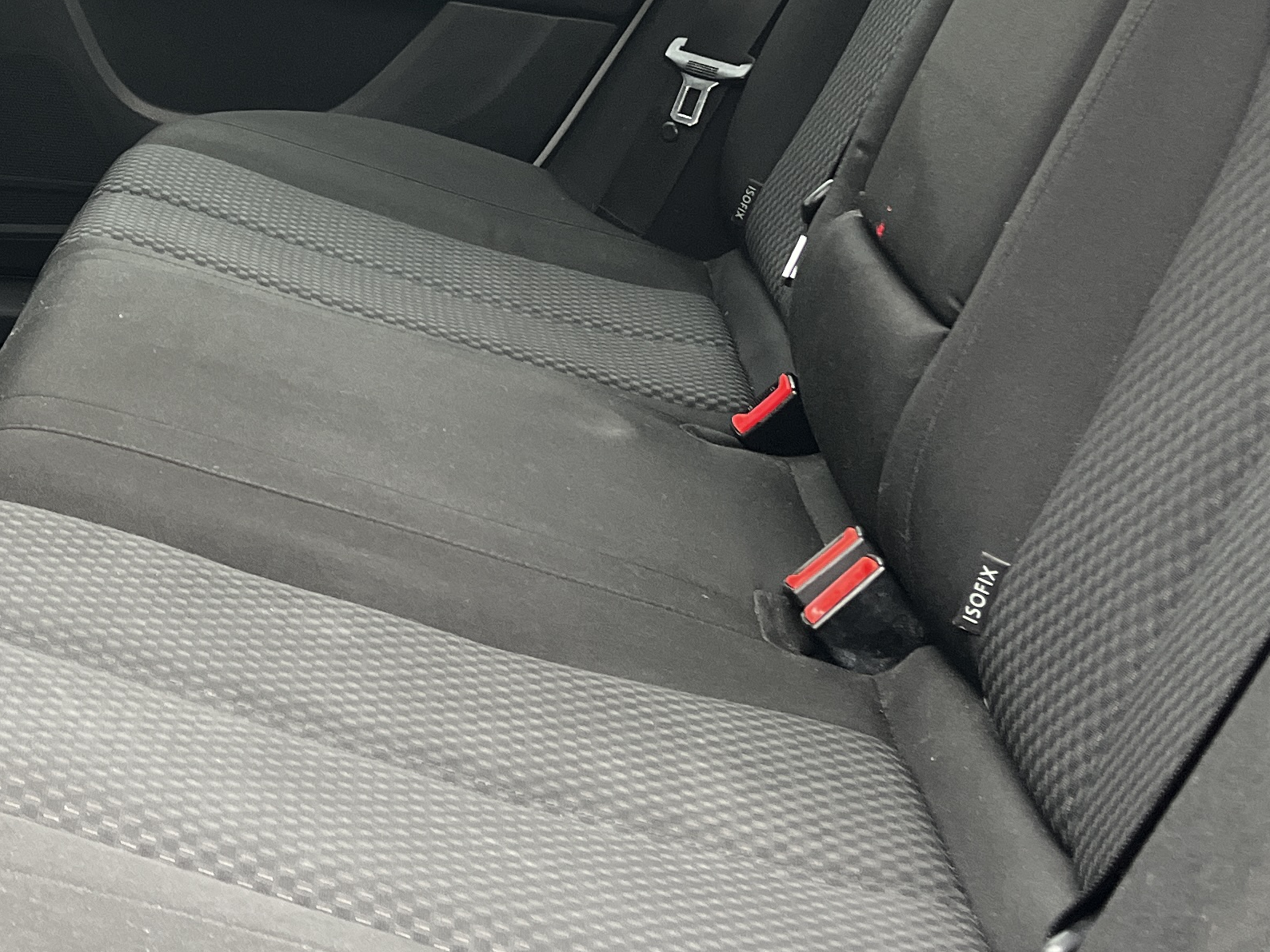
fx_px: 2421
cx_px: 227
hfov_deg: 28.7
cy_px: -62
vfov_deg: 21.3
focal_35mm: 66
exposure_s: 1/103
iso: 125
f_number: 1.6
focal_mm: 5.1
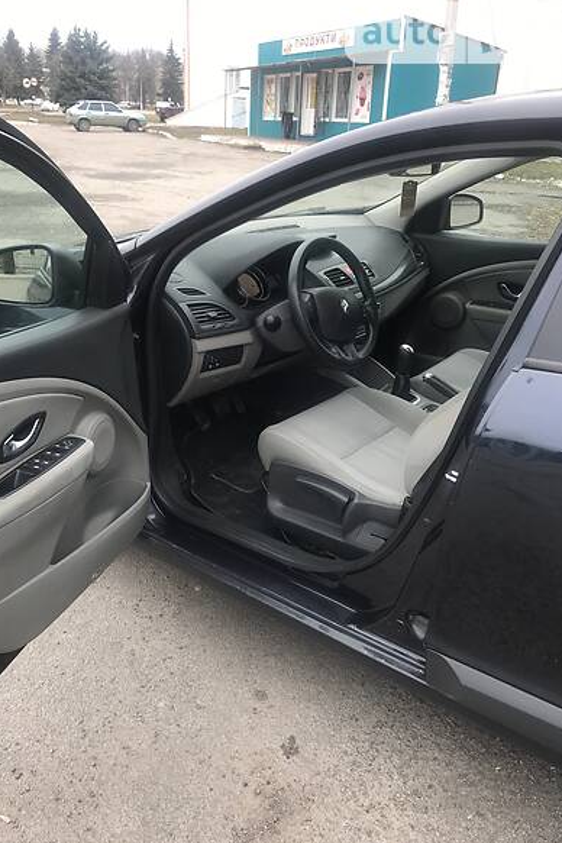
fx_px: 702
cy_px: 419
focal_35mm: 30
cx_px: 249
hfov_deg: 43.5
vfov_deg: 61.9
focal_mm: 4
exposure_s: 1/120
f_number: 1.8
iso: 20
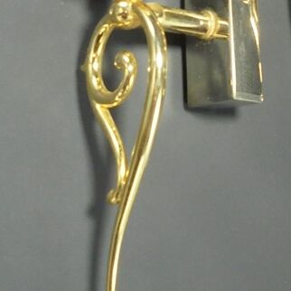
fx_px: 799
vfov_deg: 19.8
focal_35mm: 84
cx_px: 233
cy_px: -27
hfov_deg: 20.4
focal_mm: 6.1
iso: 250
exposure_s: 1/30
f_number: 4
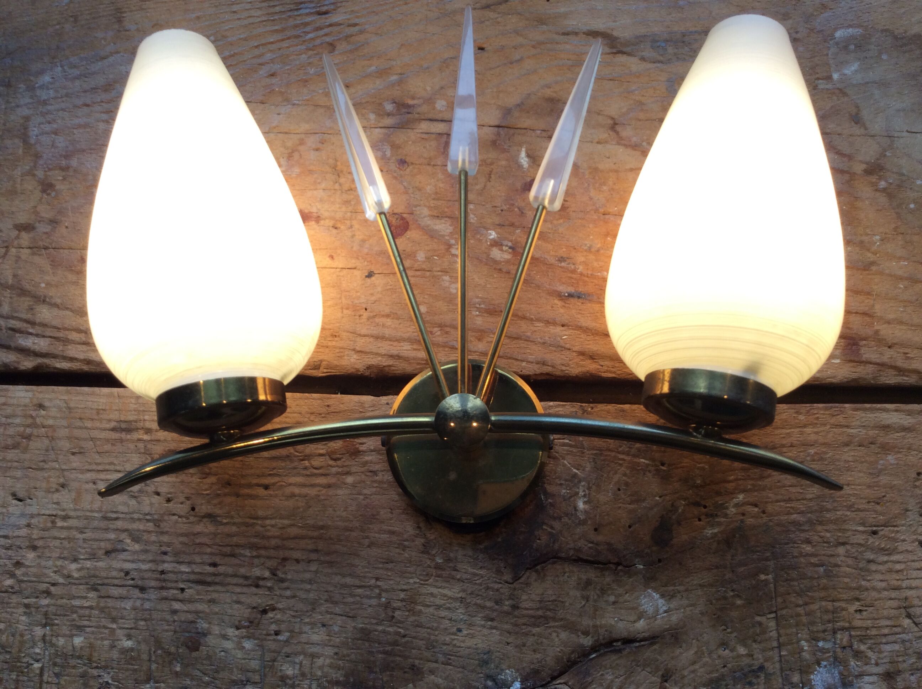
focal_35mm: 32
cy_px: 344
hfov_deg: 56.9
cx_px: 461
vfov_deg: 44.1
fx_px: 851
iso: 32
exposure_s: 1/100
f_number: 2.4
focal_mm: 3.3
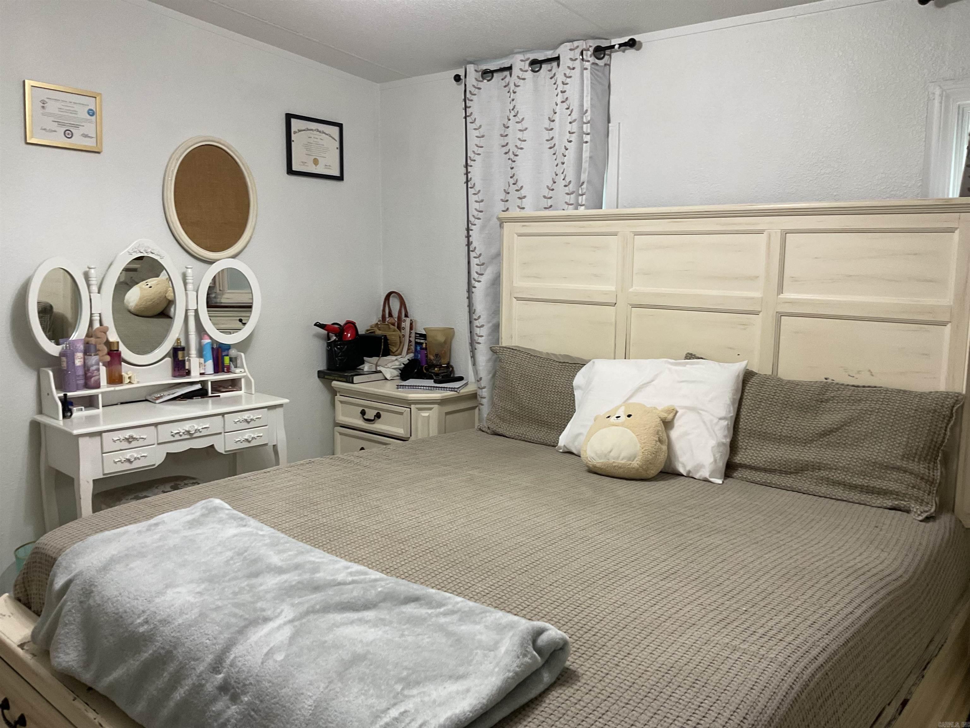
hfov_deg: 61.7
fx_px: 813
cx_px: 485
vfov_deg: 48.2
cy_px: 364
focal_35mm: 29
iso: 80
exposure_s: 1/60
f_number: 1.8
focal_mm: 3
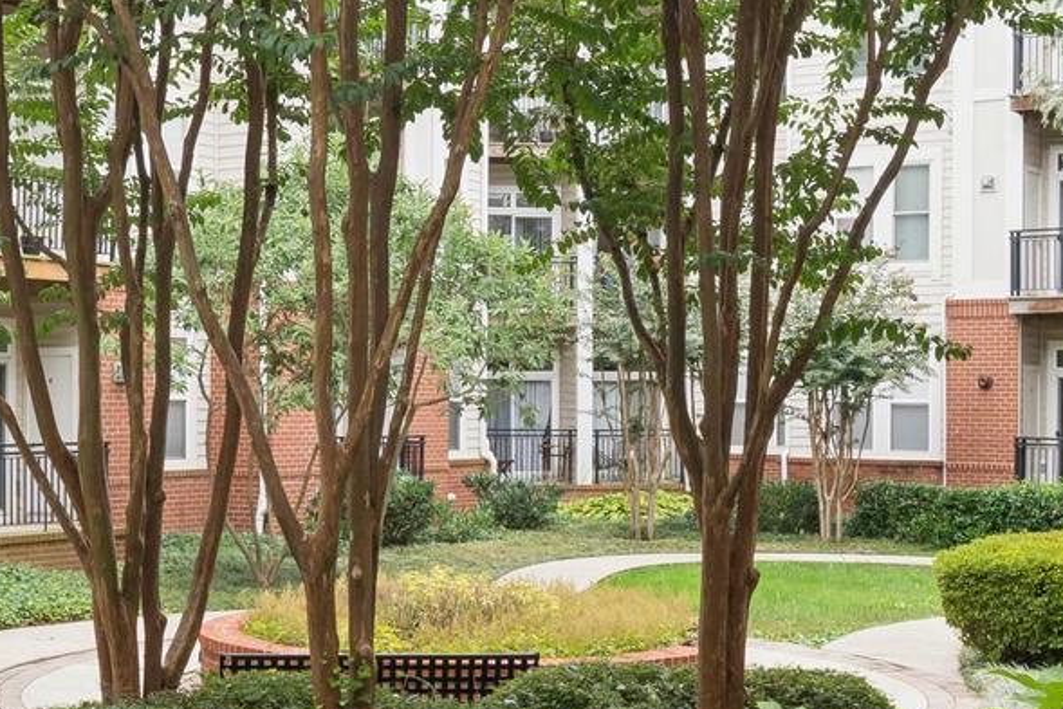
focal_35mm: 66
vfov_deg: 20.6
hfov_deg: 30.2
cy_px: 390
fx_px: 1949
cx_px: 339
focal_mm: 18
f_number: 9
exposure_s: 1/80
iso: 800
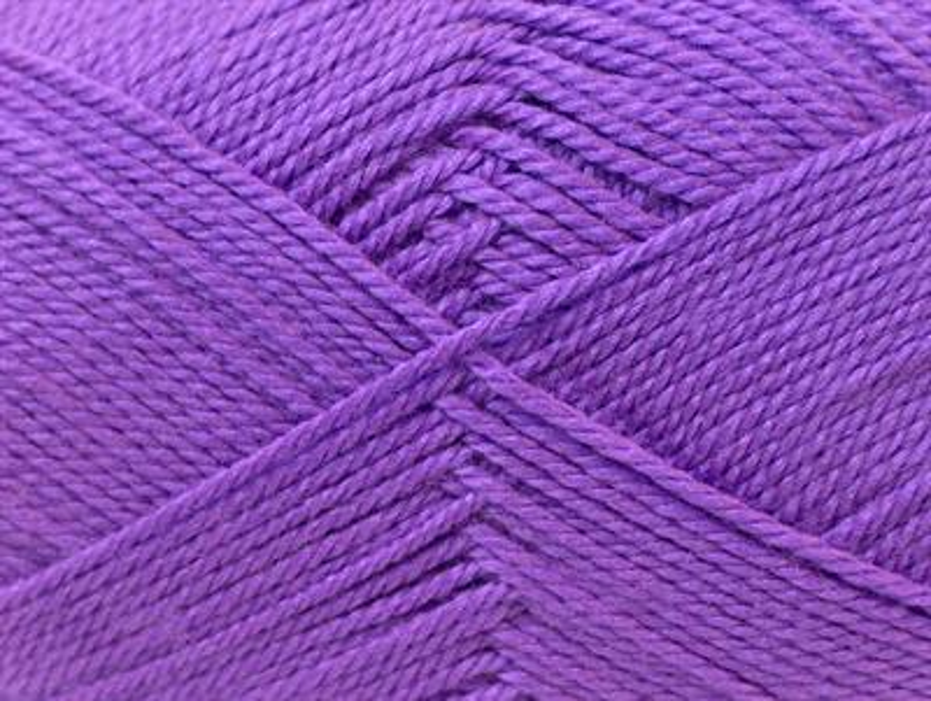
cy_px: 350
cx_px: 466
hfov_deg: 17.0
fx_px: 3124
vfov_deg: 12.8
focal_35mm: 116
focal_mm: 23.76
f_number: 3
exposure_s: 1/12.2
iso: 200
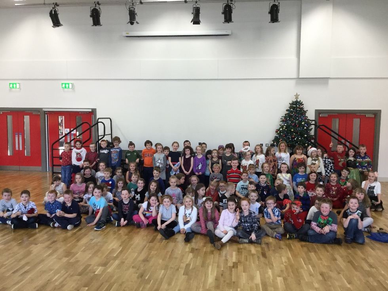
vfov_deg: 45.4
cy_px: 146
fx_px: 347
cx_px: 194
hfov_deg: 58.4
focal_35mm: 31
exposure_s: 1/33
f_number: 2.4
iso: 40
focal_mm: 3.3
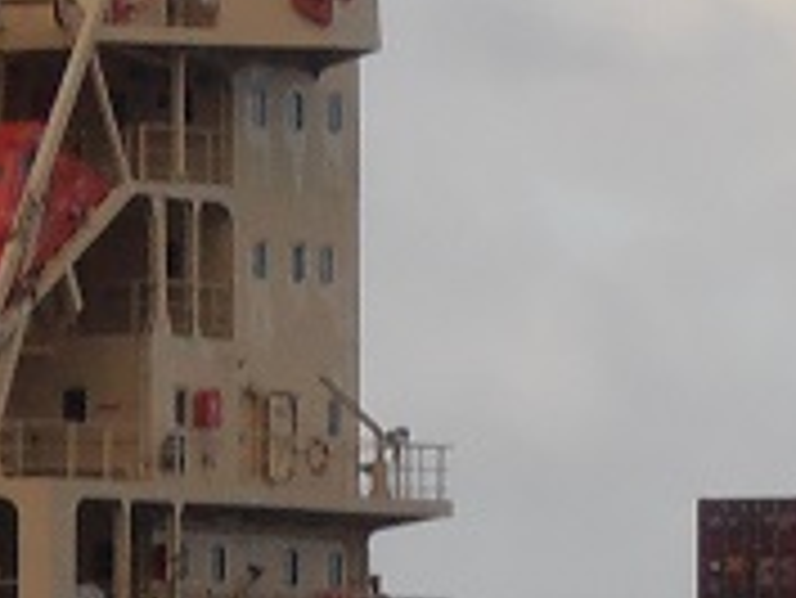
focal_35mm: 836
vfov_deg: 1.8
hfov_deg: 2.4
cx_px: 594
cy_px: 760
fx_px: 19237
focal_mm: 24.39
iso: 80
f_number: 5.8
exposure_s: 1/320
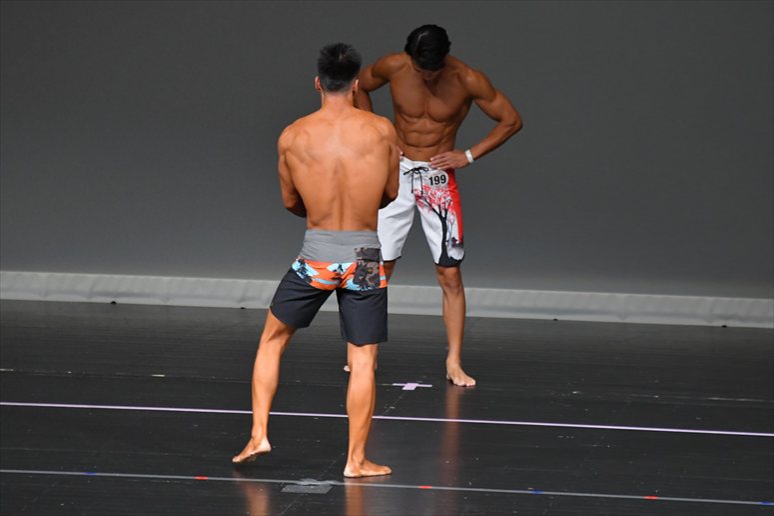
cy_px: 258
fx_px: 7414
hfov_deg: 6.0
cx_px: 387
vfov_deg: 4.0
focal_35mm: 345
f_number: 5.6
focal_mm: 230
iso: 4000
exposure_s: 1/400
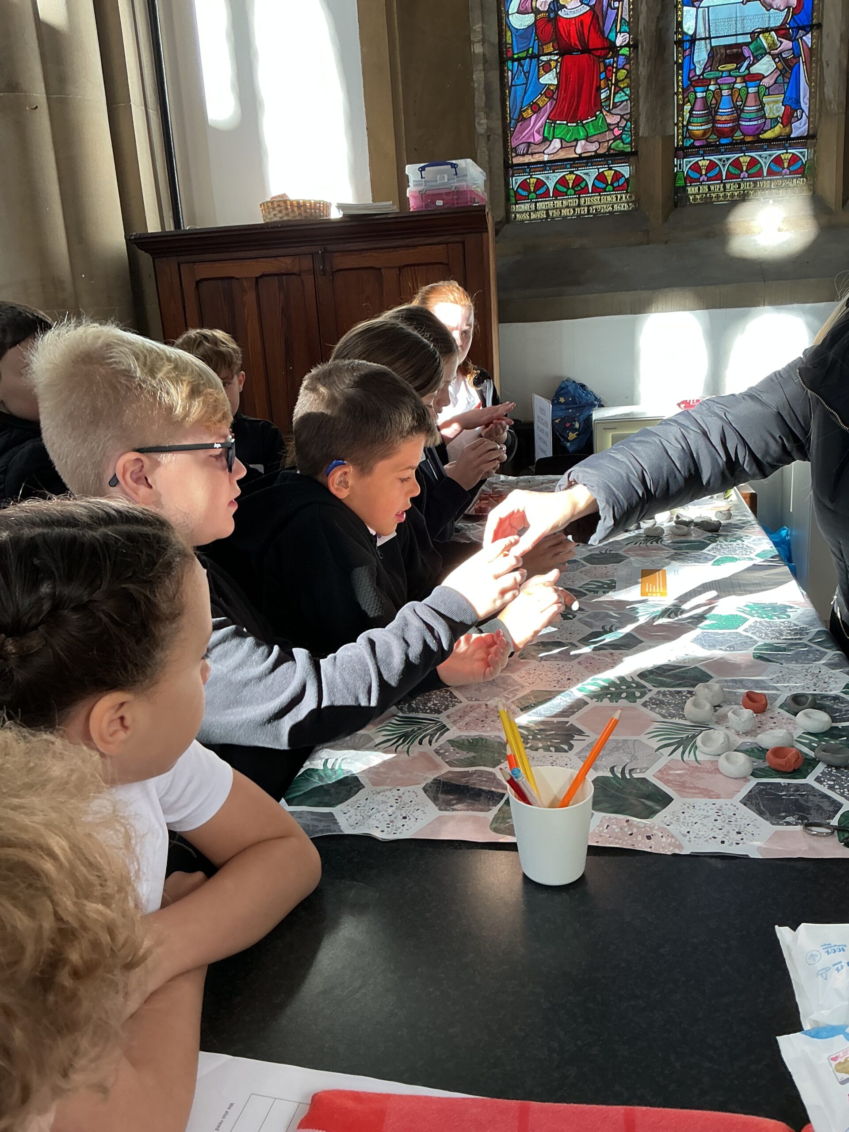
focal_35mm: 29
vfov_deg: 61.7
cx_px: 424
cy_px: 566
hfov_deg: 48.2
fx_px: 948
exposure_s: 1/60
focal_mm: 3
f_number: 1.8
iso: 50
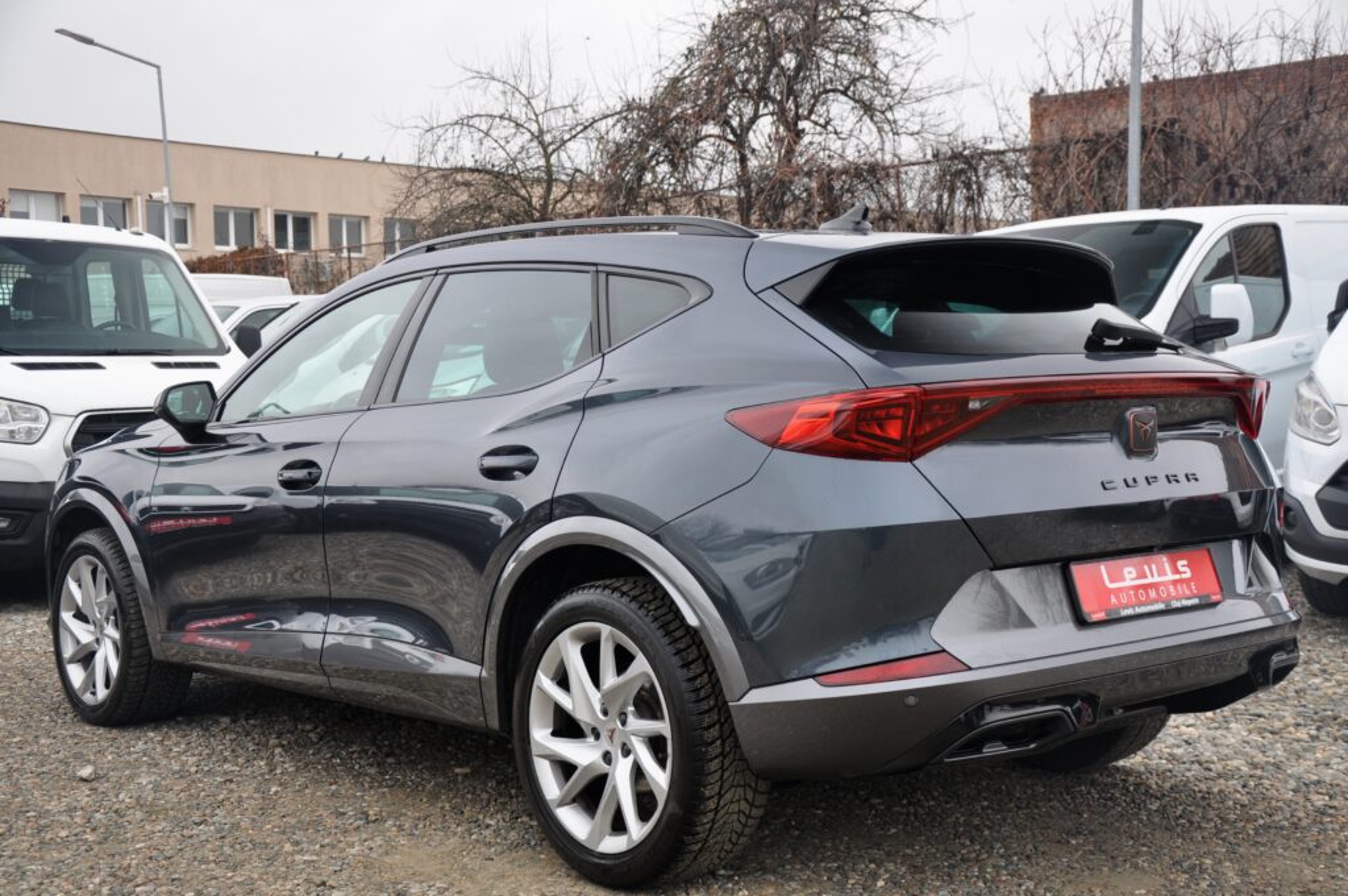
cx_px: 674
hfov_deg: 43.7
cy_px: 448
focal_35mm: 45
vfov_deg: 29.8
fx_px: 1683
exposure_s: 1/100
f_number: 5
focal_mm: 30
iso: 500
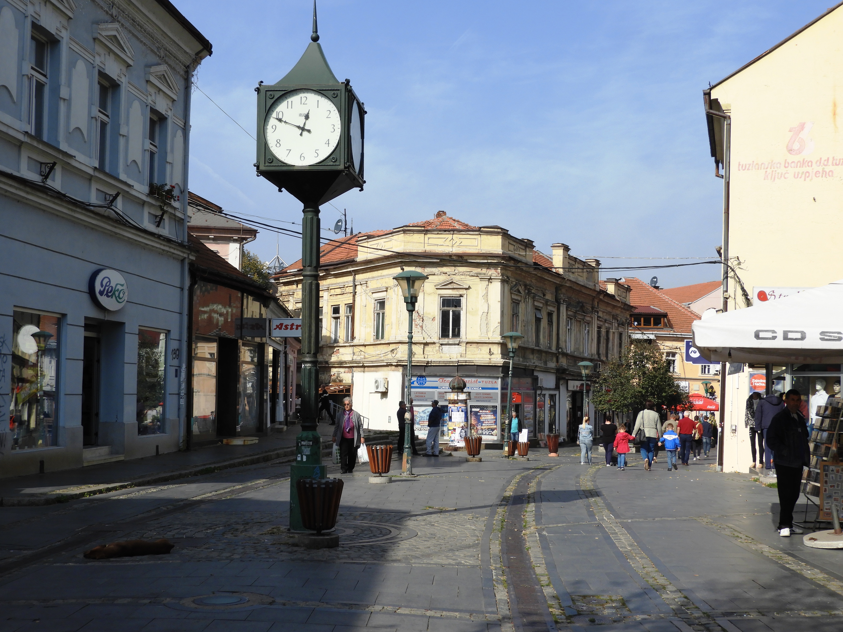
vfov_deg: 32.2
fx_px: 1096
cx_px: 422
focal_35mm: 45
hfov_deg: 42.1
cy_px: 316
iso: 100
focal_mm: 8.1
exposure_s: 1/1250
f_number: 4
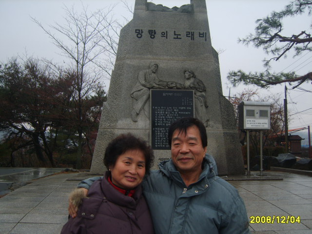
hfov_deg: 52.6
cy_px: 117
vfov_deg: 40.7
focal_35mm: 35
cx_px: 156
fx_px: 315
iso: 50
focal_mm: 7.4
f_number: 2.8
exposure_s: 1/90
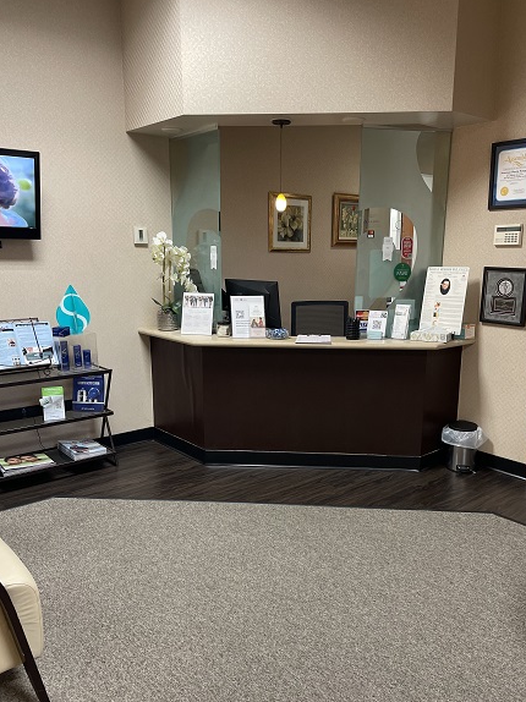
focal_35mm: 29
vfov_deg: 61.6
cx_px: 286
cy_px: 374
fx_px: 588
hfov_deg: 48.1
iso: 200
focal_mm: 5.1
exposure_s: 1/60
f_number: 1.6
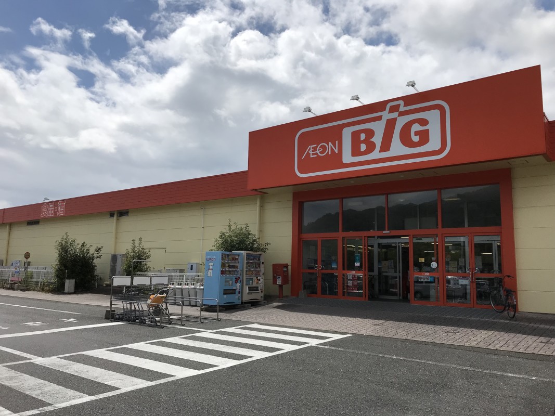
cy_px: 208
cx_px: 278
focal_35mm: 28
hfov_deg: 63.4
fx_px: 449
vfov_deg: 49.7
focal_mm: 3.99
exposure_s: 1/6410
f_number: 1.8
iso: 20
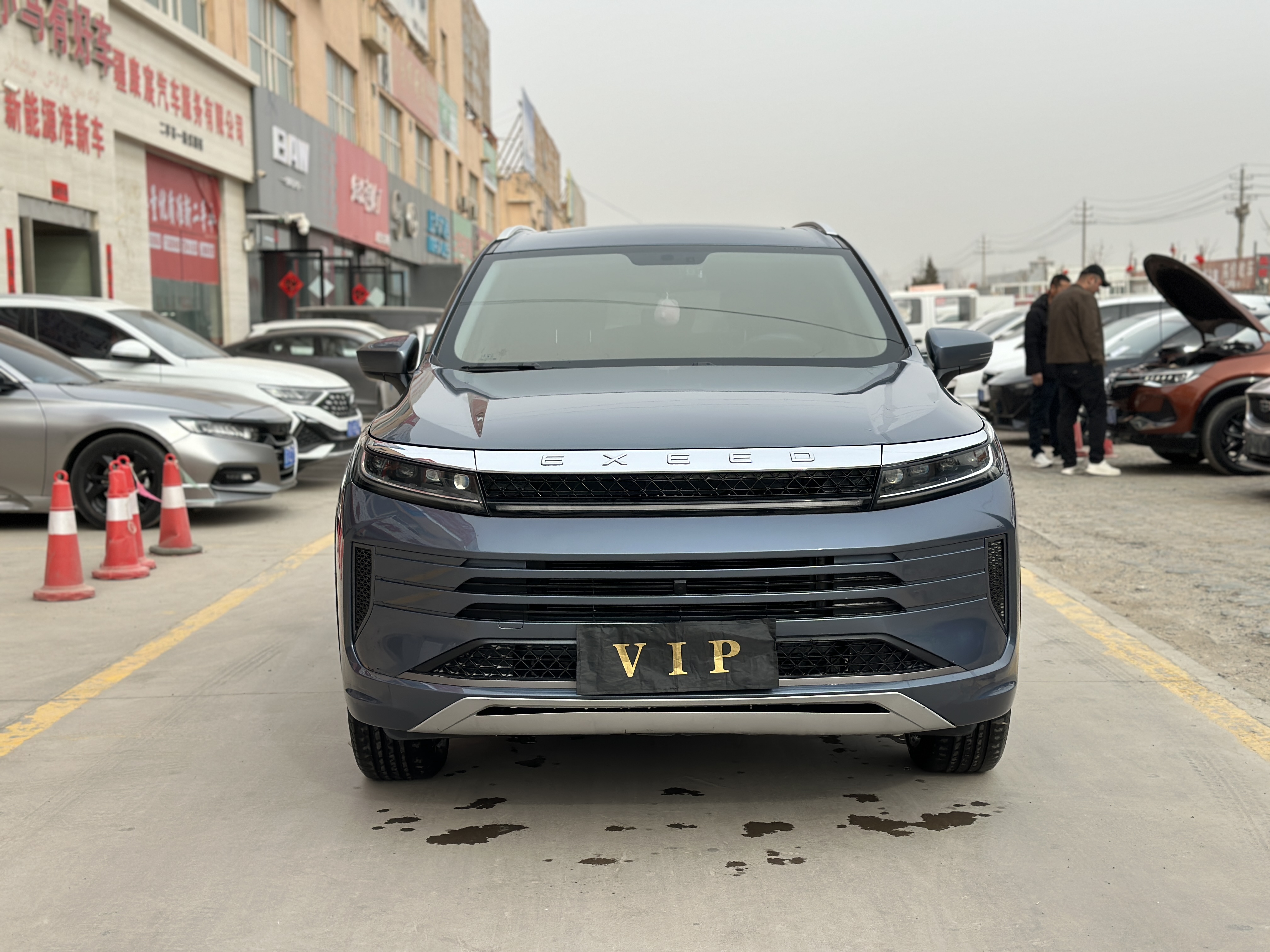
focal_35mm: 48
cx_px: 635
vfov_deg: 30.3
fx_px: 1761
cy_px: 476
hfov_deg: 39.7
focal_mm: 6.86
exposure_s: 1/2304
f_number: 1.78
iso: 80
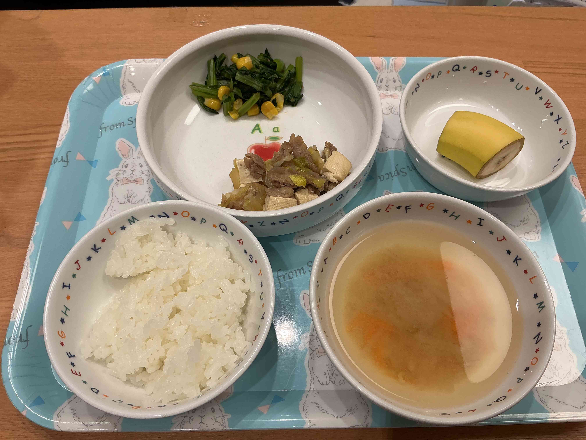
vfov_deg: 48.2
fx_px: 491
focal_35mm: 29
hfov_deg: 61.7
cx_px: 293
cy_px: 220
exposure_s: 1/120
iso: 20
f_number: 1.8
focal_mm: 3
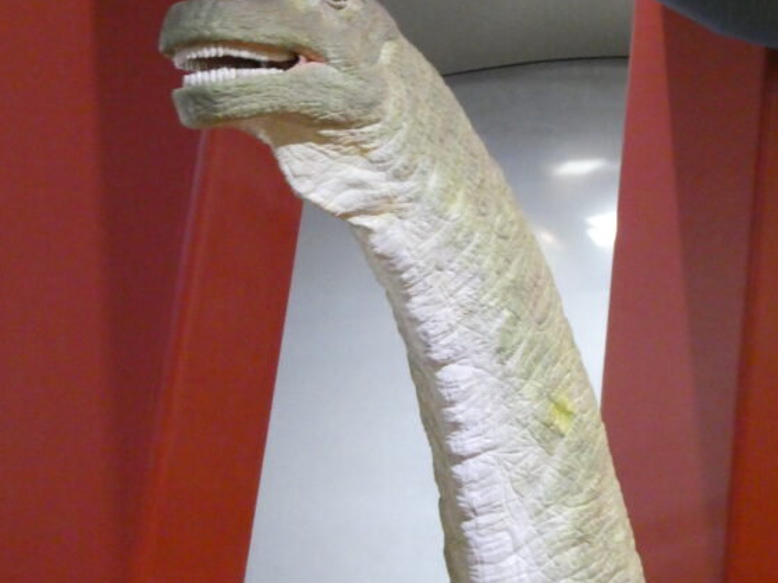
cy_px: 171
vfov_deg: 15.8
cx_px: 367
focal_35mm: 93
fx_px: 2090
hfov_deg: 21.1
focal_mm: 11.7
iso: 1600
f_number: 4.4
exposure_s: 1/30
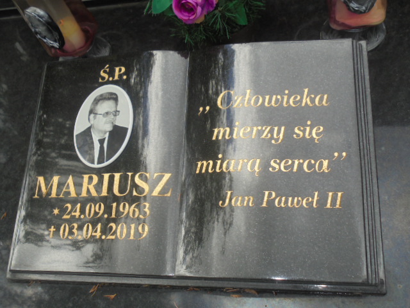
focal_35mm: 38
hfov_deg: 49.0
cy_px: 154
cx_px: 205
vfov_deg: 37.7
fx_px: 450
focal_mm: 6.9
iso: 100
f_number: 4.2
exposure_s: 1/250
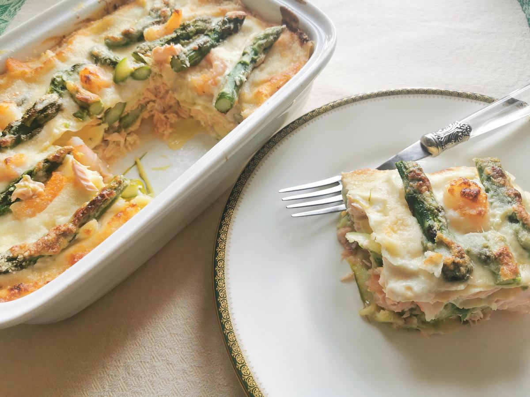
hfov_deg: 65.3
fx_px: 413
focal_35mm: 27
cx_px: 265
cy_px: 198
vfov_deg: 51.4
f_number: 1.6
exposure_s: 1/100
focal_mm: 5.56
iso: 100
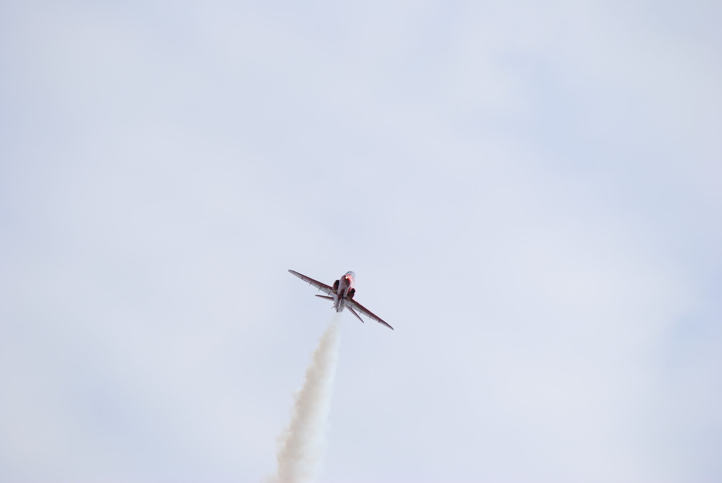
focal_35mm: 300
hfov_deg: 6.9
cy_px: 242
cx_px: 361
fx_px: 6024
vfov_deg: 4.6
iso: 100
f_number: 8
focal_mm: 200
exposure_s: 1/320
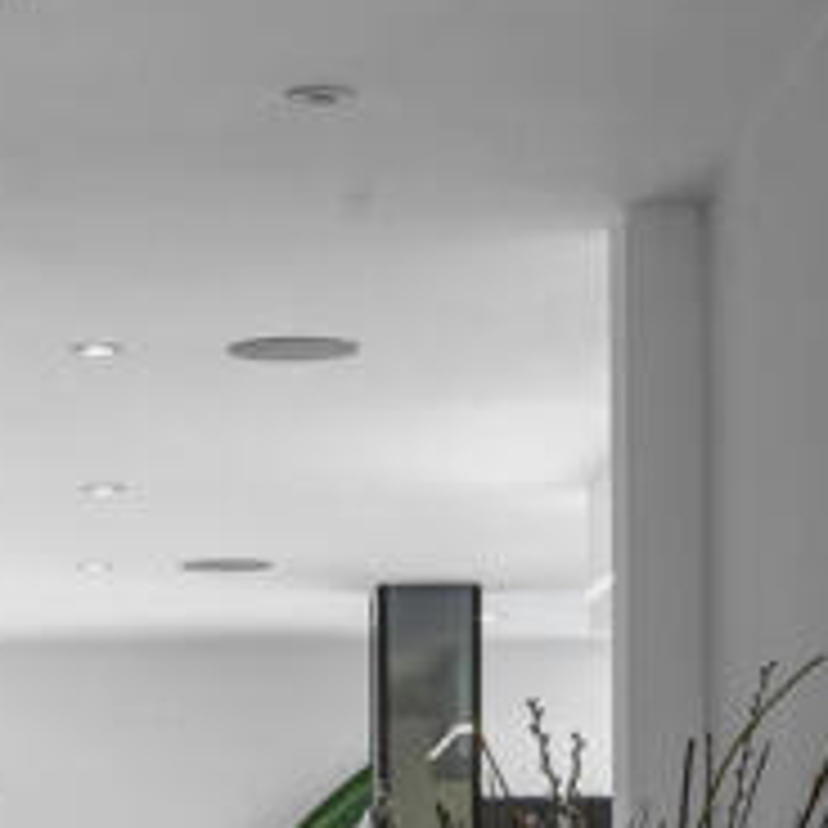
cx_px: -32
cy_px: 958
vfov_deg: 11.4
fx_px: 4086
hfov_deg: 11.4
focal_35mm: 151
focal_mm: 50
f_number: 7.1
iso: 400
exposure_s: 1/4
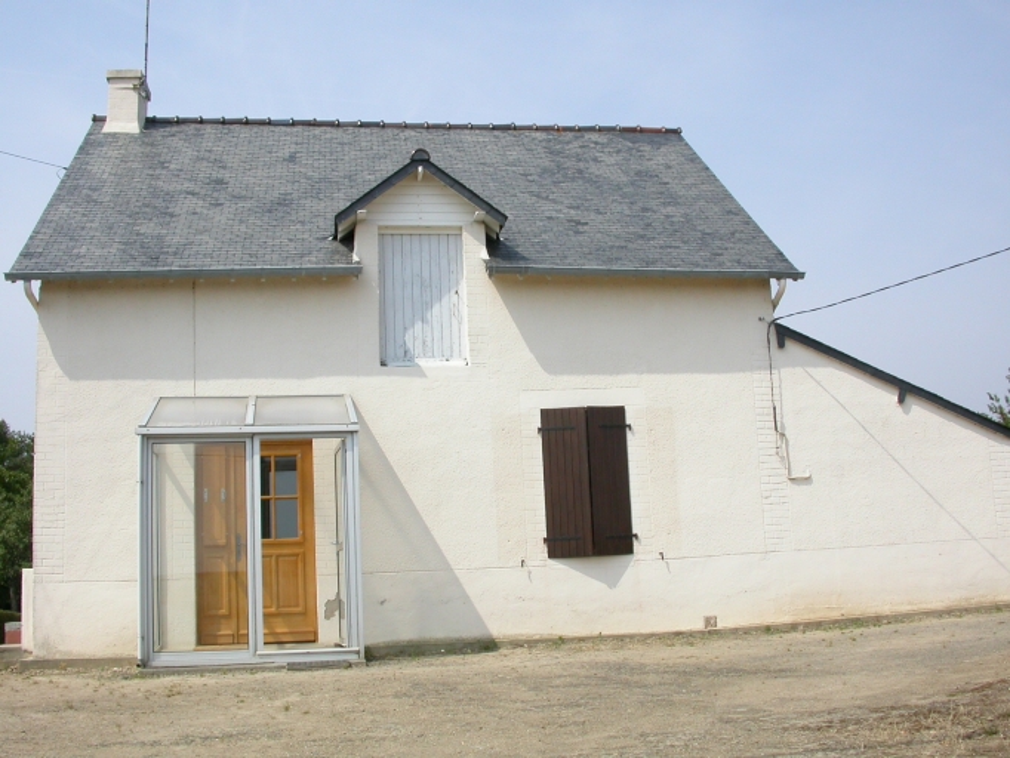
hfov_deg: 49.0
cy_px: 379
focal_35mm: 38
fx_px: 1109
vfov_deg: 37.7
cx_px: 505
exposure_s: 1/432
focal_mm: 7.85
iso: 100
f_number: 7.5
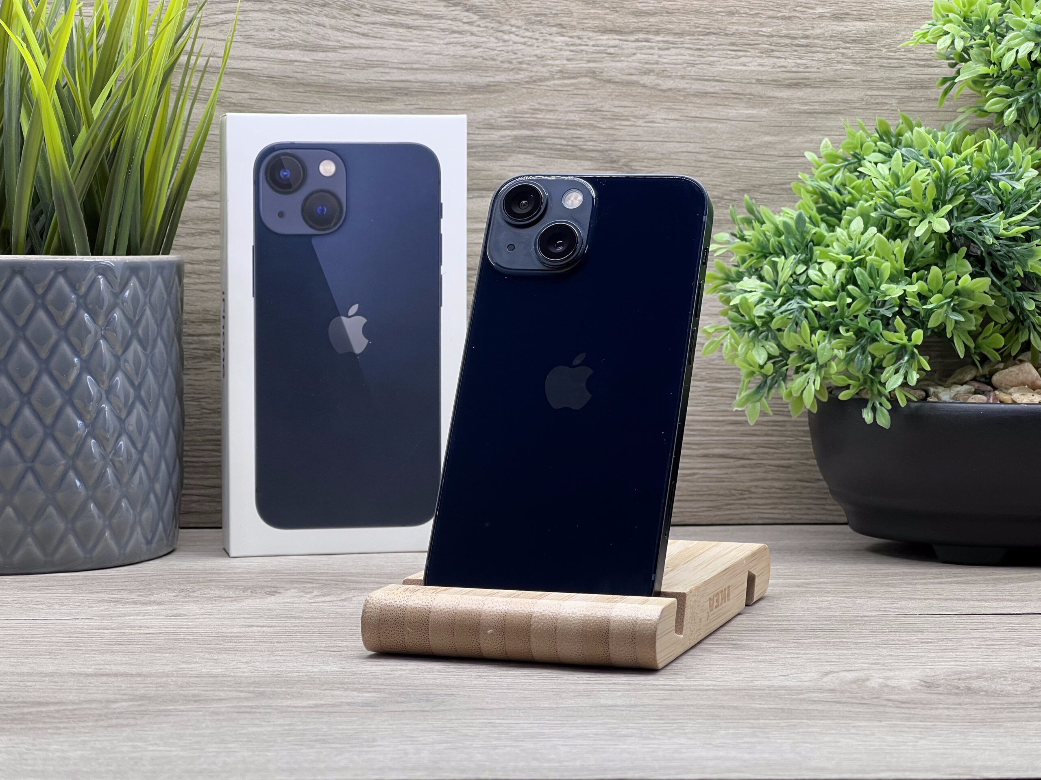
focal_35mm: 77
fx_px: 2316
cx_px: 520
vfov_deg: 19.1
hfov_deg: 25.3
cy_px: 390
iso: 100
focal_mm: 9
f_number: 2.8
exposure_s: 1/100
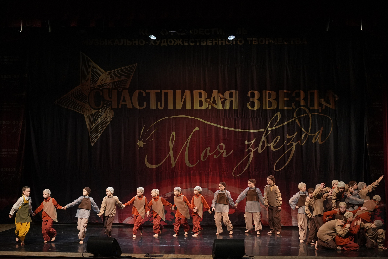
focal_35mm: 70
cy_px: 130
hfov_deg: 28.8
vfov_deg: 19.5
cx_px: 194
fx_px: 754
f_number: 2.8
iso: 2500
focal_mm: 70
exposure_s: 1/400
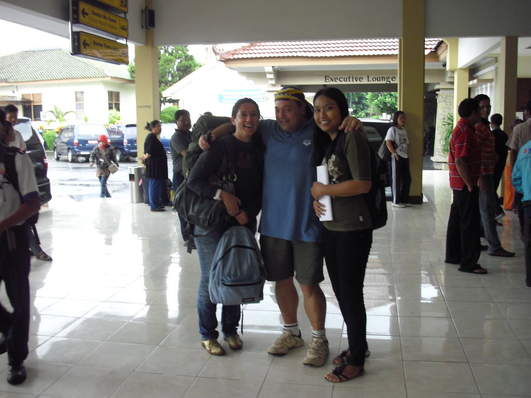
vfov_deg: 37.7
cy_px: 199
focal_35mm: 38
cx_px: 266
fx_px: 583
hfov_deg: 49.0
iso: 100
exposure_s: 1/60
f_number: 2.8
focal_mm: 6.2
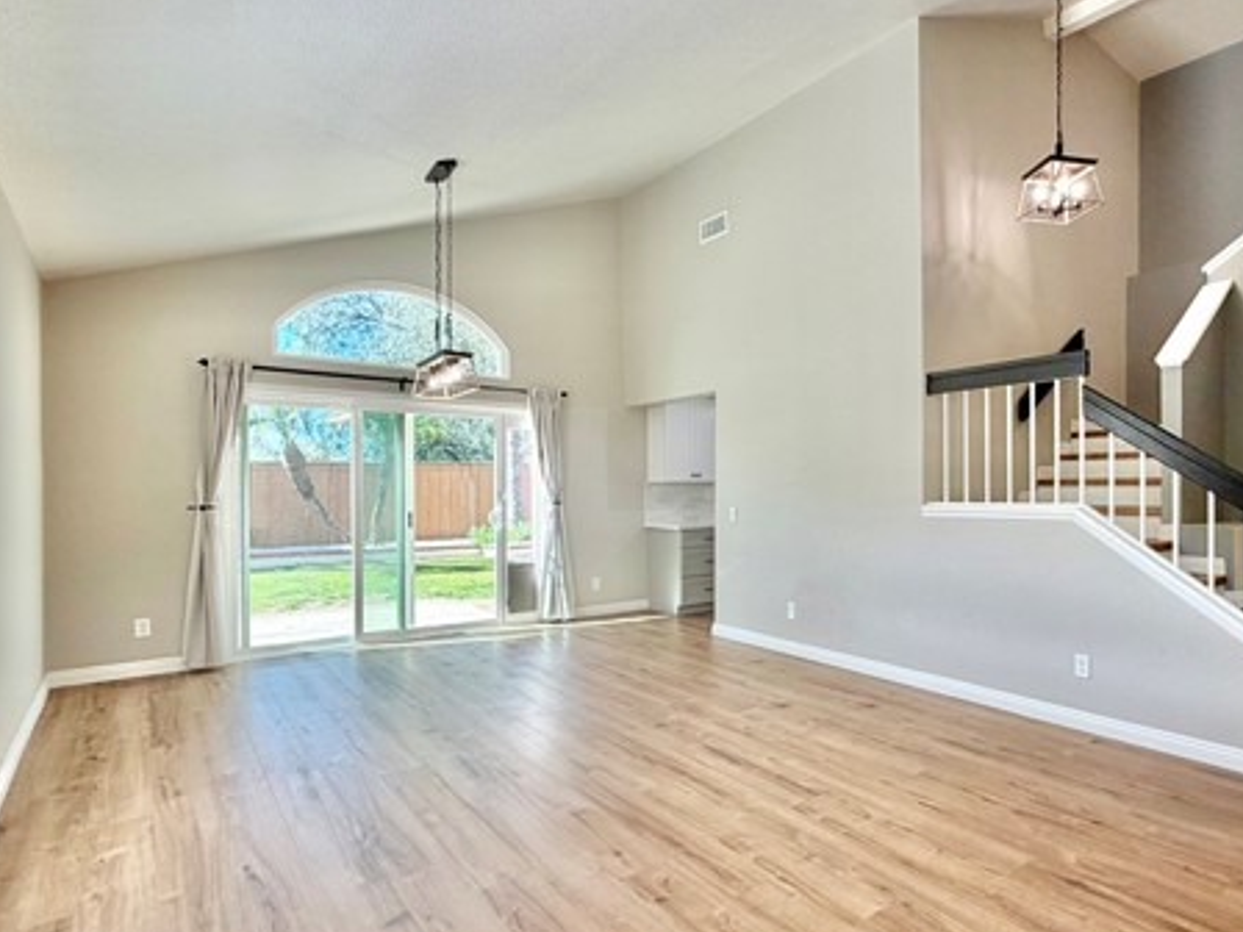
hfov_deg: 80.1
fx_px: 718
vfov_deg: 65.9
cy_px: 485
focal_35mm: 20
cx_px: 785
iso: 64
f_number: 2.2
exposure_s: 1/120
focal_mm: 2.22
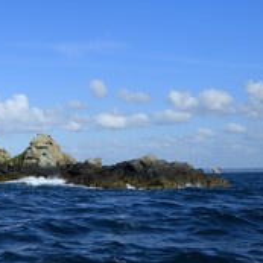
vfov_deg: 28.5
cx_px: -41
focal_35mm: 60
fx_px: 516
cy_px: 91
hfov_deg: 26.0
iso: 400
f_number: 11
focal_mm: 29
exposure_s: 1/1000
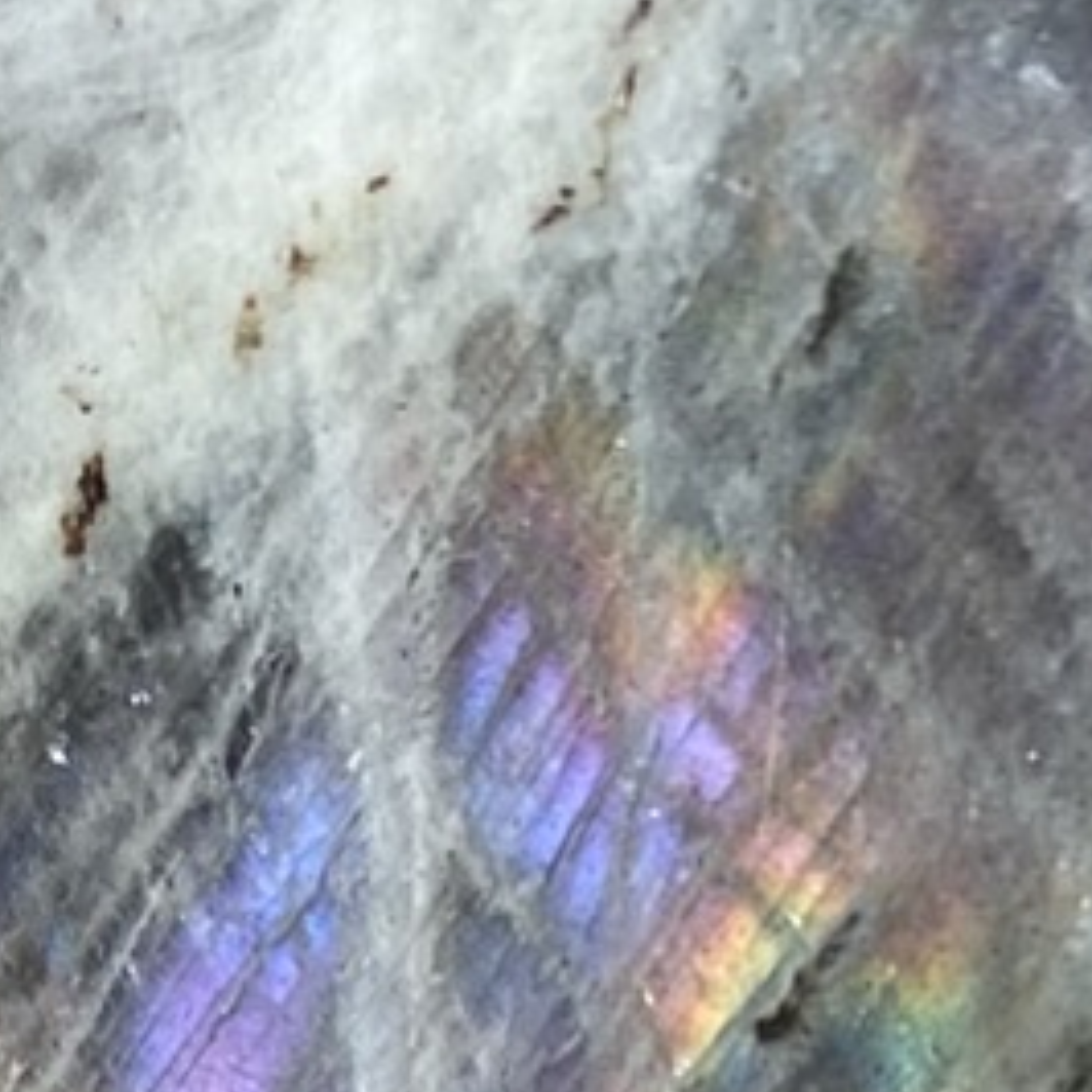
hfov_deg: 10.3
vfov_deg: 9.0
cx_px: 505
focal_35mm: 170
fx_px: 6067
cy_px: 2886
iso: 32
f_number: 1.8
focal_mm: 4.25
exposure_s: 1/3984
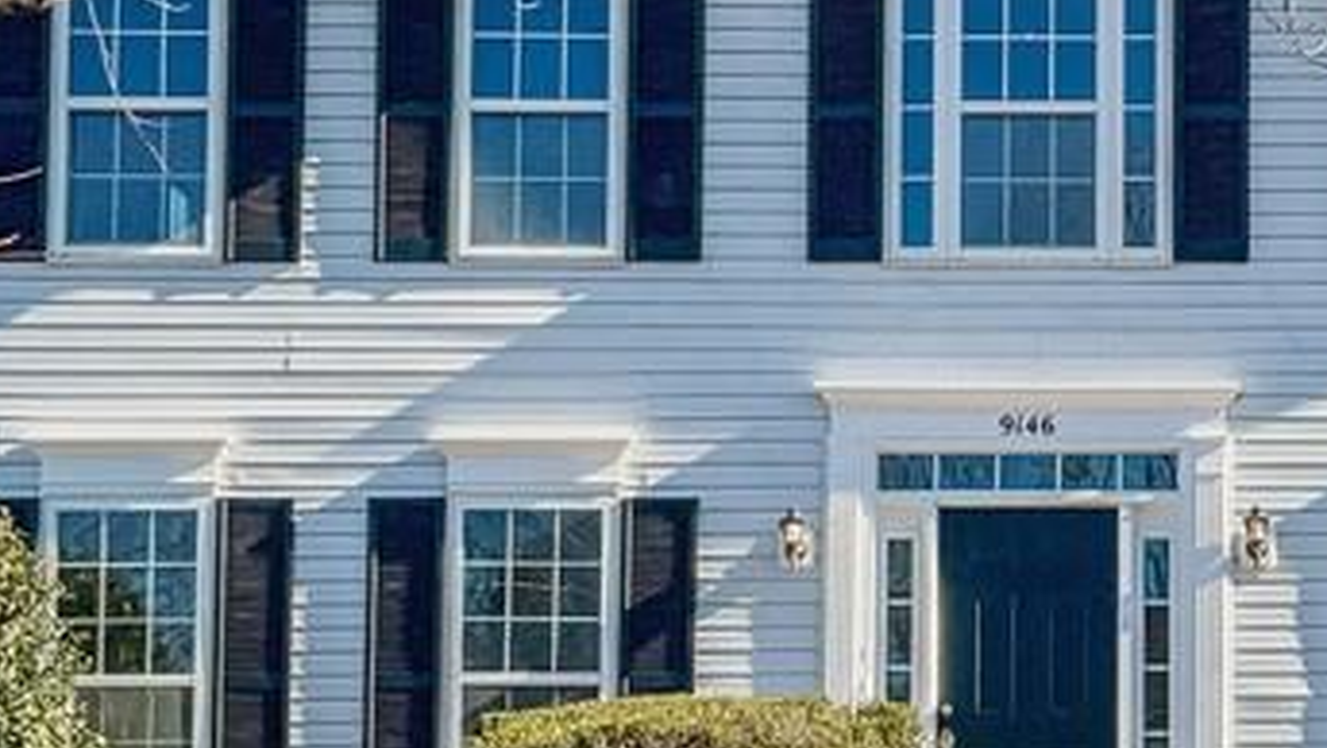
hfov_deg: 22.0
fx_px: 3310
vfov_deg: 12.8
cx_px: 1246
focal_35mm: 94
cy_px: 85
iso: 16
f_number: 1.8
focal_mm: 3
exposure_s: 1/2800
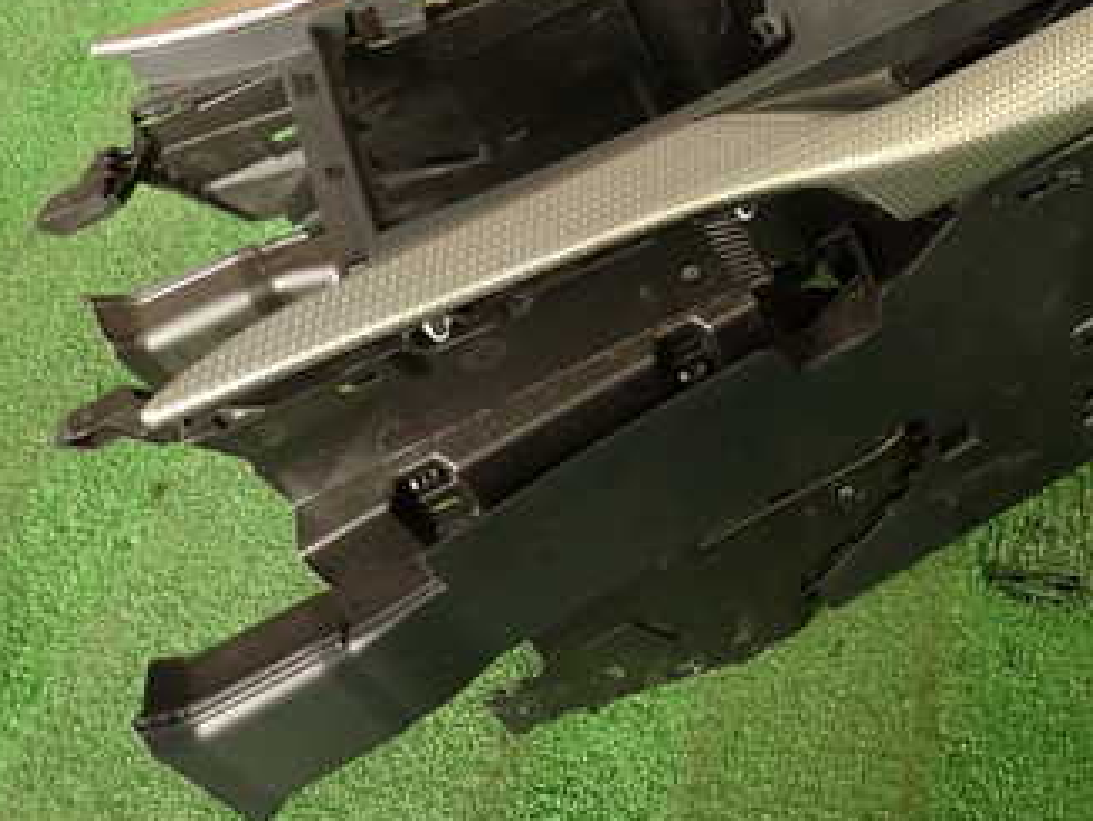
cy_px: 144
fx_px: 1454
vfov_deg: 30.6
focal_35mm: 46
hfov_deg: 39.1
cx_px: 922
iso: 200
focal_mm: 4.5
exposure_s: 1/40
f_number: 2
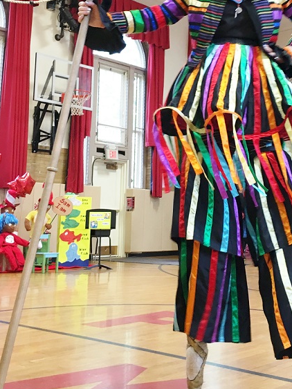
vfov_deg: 36.9
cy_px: 119
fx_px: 573
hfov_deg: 28.4
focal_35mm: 51
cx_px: 192
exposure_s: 1/30
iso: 80
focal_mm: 4.15
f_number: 2.2
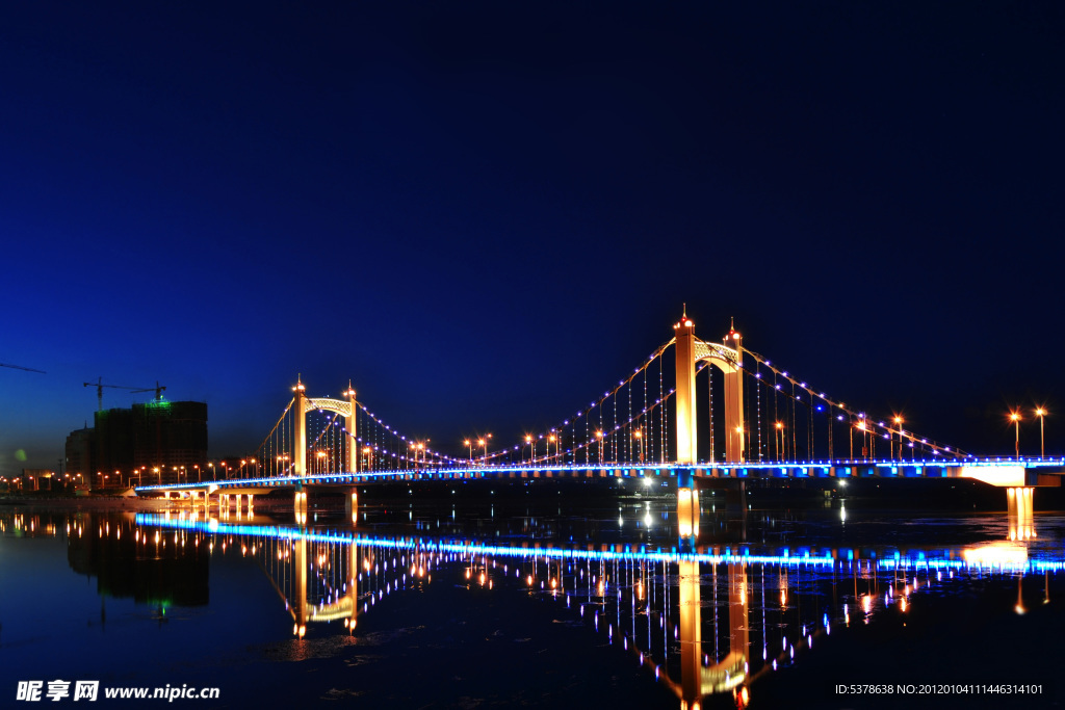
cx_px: 532
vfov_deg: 47.9
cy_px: 355
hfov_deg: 67.4
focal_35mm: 27
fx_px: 799
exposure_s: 5
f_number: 8
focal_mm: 18
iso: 100
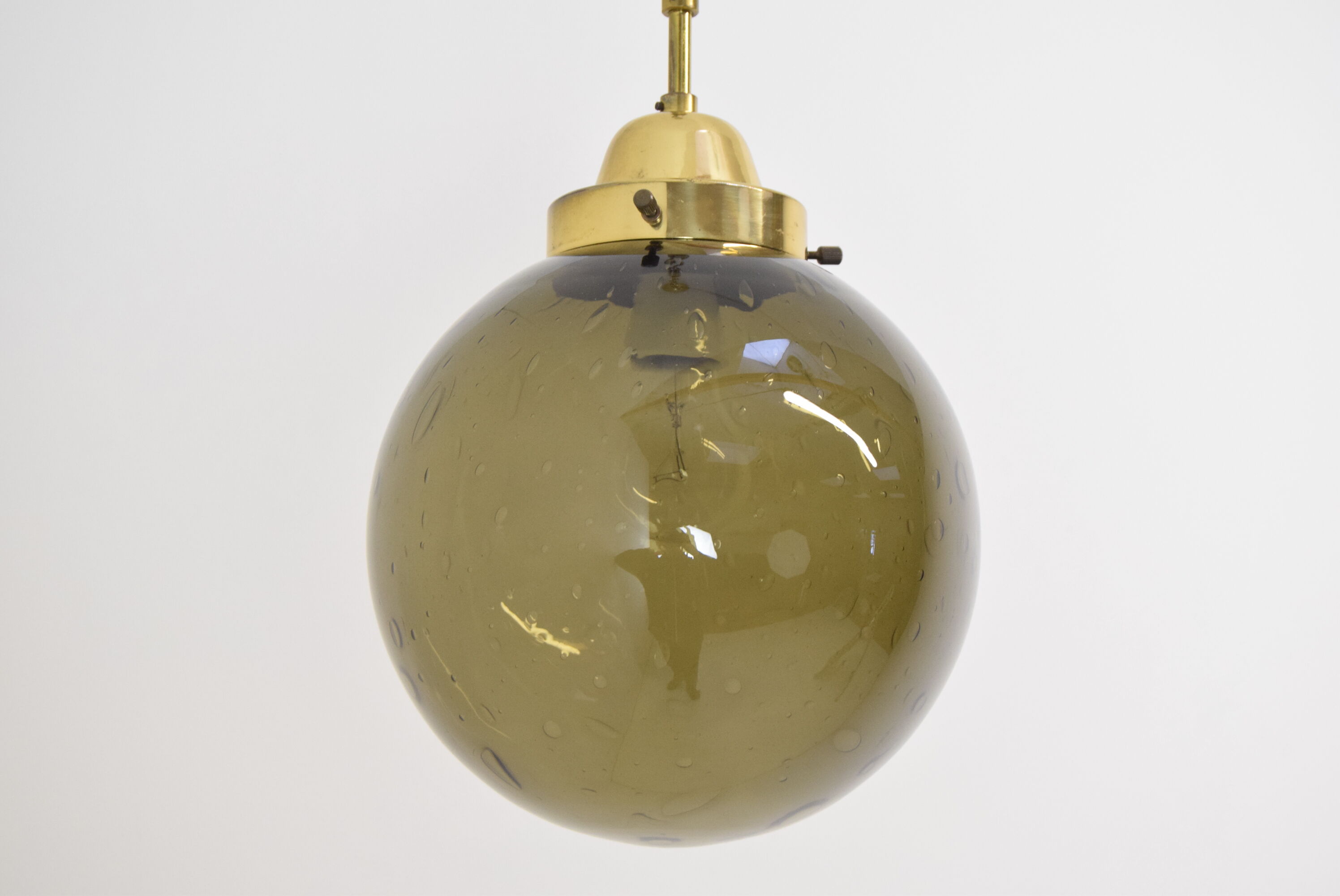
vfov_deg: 21.6
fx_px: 2347
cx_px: 670
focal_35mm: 63
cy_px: 448
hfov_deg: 31.9
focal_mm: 42
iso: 1600
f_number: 6.3
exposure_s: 1/100
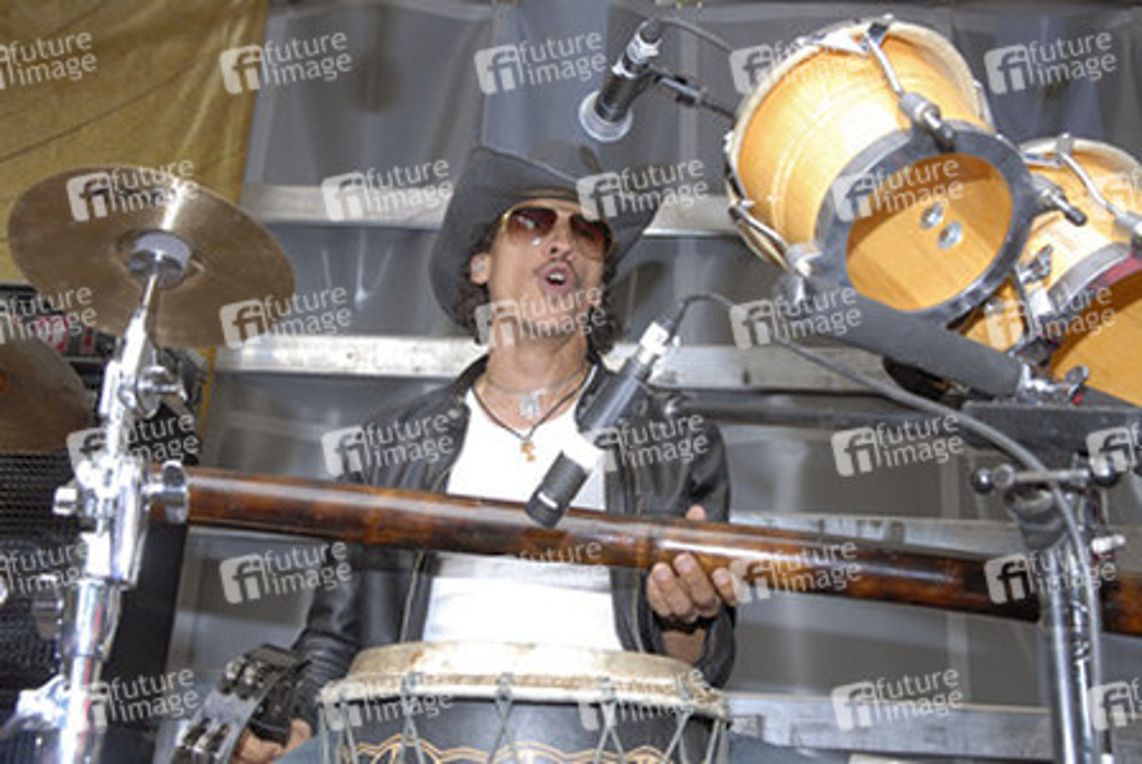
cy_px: 382
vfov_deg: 34.3
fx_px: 1239
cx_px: 571
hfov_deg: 49.5
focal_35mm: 39
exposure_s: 1/200
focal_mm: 26
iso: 400
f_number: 5.6
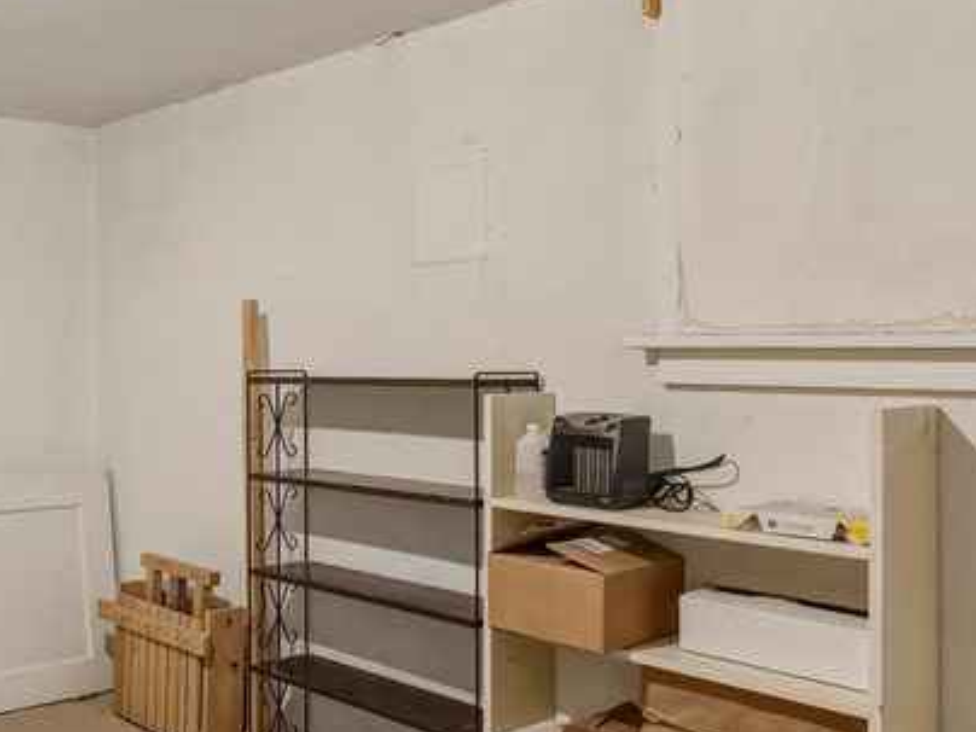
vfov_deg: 36.8
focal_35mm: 39
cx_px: 24
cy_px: 371
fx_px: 1100
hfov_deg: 42.1
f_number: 5
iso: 100
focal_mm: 16
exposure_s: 1/25
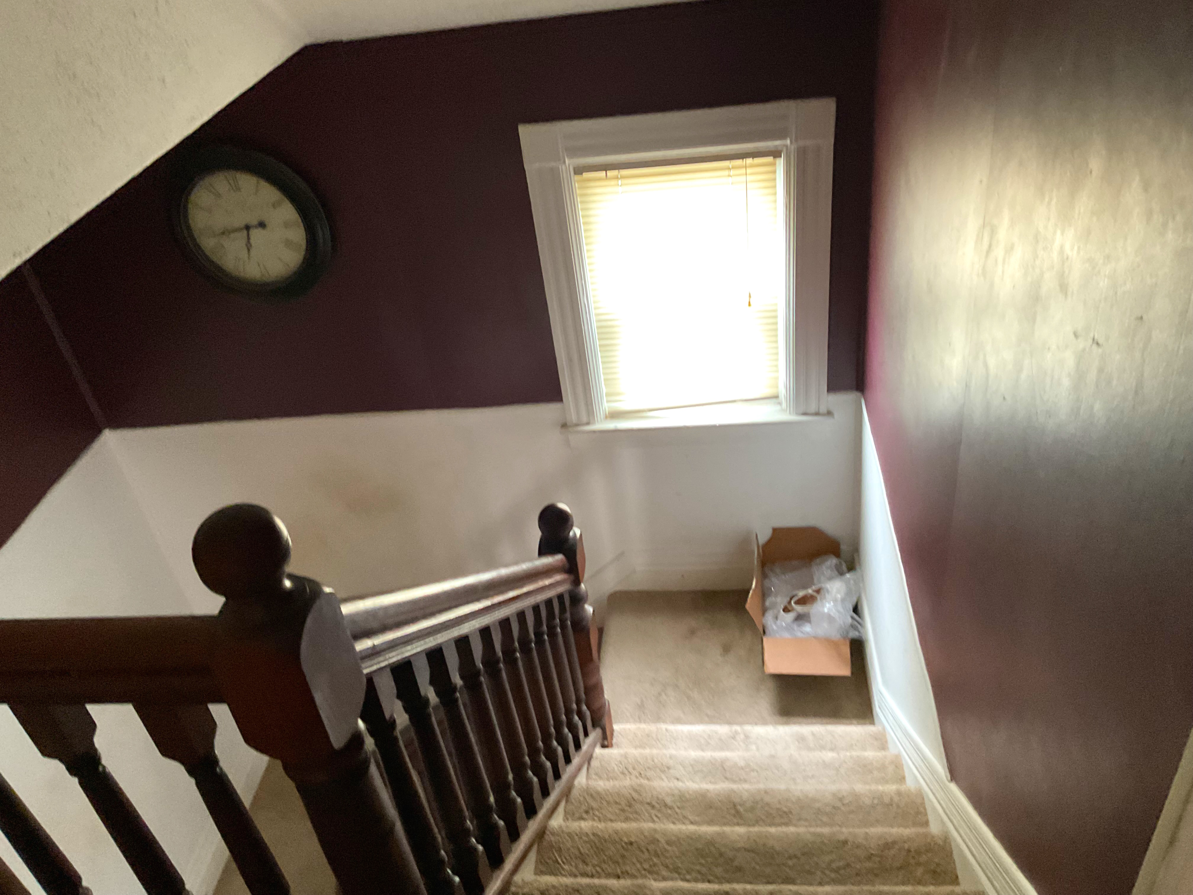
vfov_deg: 48.2
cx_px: 596
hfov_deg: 61.7
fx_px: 999
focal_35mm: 29
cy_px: 448
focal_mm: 3
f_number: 1.8
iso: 320
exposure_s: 1/30
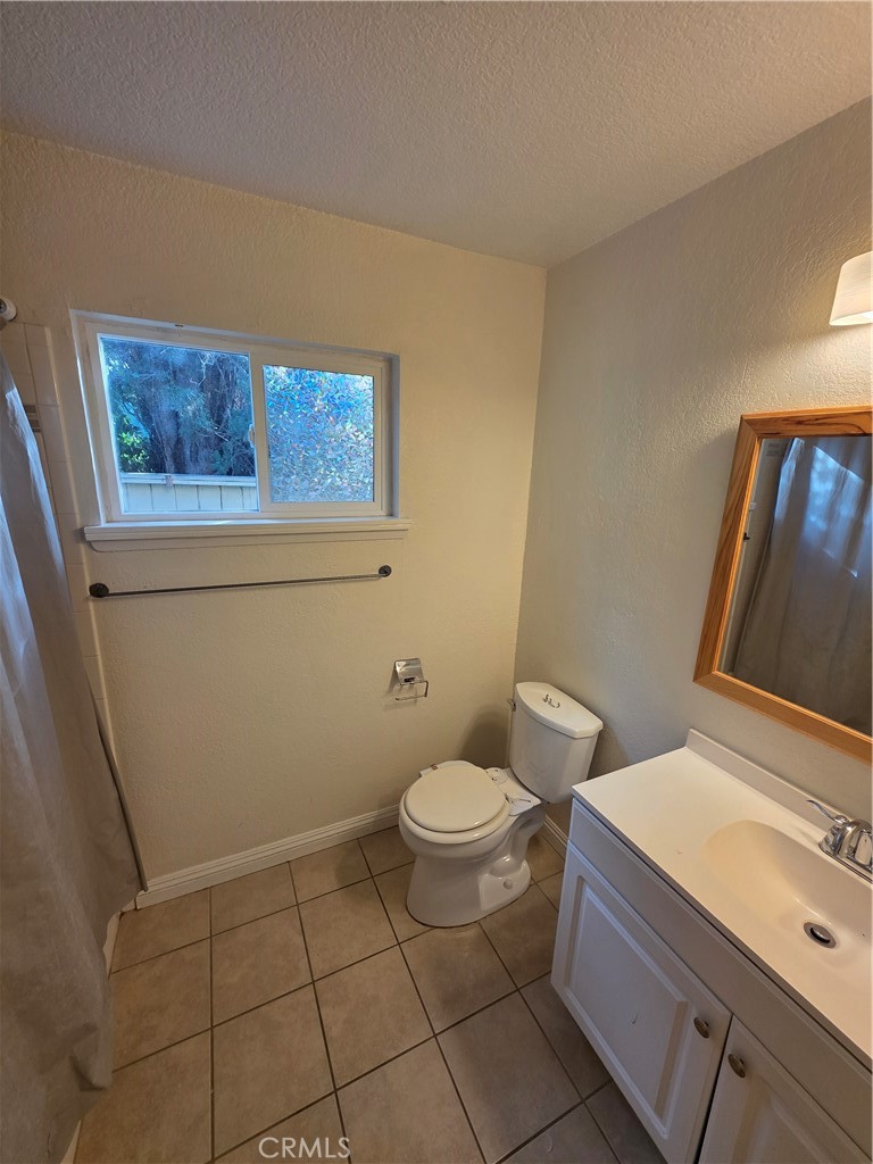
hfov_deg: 89.9
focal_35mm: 13
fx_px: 437
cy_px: 582
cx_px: 436
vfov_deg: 106.2
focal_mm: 2.2
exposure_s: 1/120
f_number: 1.9
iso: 125
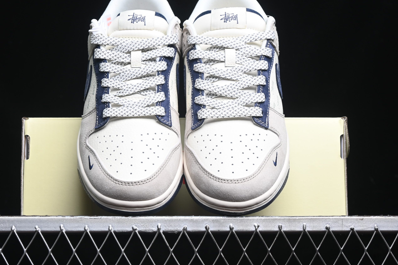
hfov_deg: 24.8
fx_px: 907
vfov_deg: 16.7
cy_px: 127
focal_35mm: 82
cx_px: 188
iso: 160
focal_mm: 50
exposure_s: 1/50
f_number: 6.3
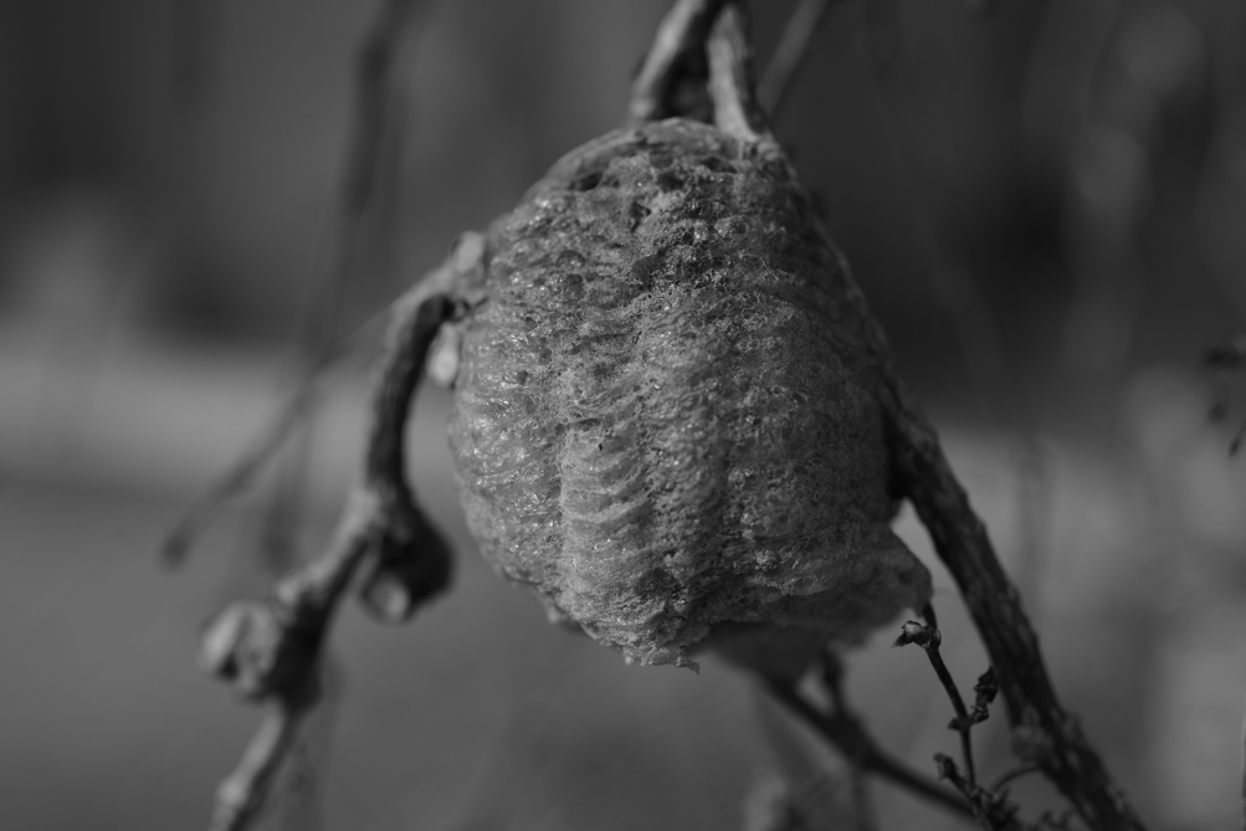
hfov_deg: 37.5
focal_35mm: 53
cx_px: 622
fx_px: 1835
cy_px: 421
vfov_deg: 25.5
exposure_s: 1/800
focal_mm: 35
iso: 100
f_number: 4.5
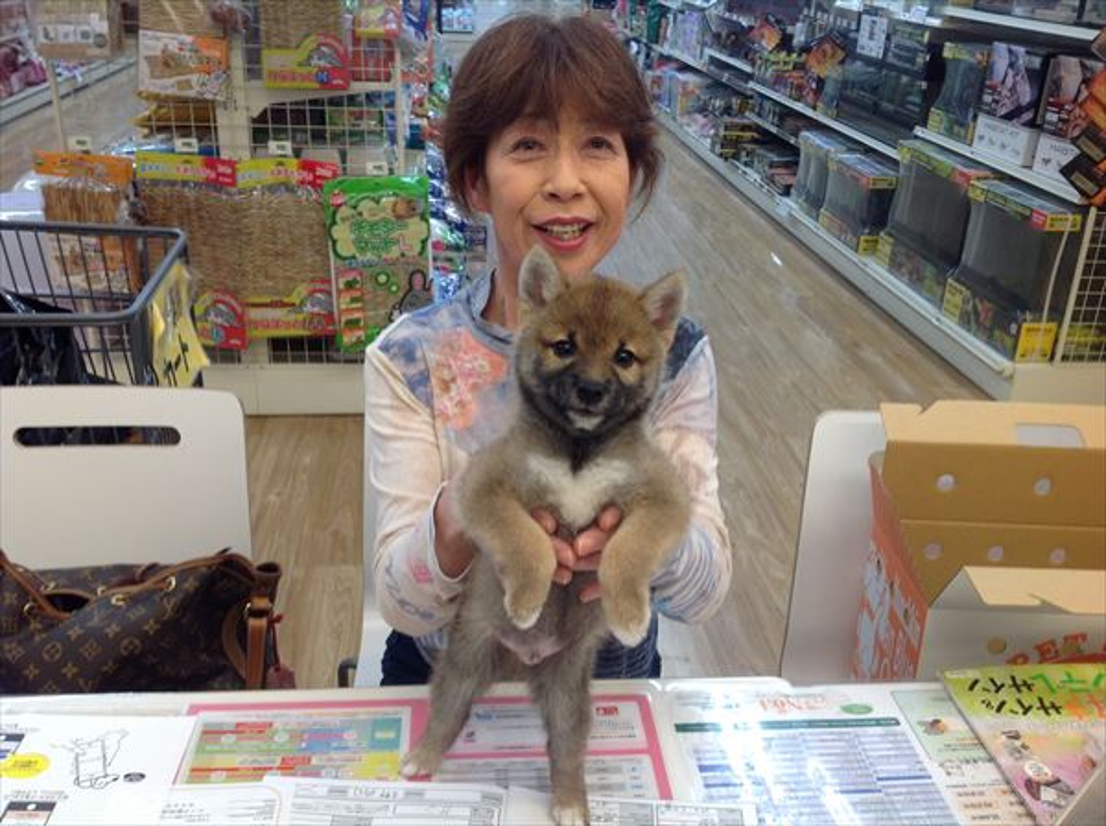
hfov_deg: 52.7
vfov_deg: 40.6
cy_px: 413
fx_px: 1116
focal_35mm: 35
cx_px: 553
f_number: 2.4
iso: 64
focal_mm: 4.28
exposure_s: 1/40
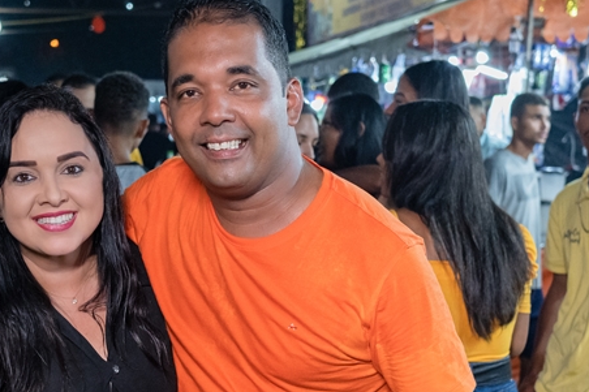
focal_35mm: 59
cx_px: 213
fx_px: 965
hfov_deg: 33.7
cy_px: 280
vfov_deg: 22.8
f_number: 2.8
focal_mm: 24
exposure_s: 1/400
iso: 2500
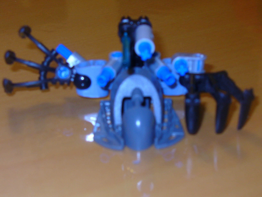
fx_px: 590
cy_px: 98
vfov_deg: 18.9
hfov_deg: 25.0
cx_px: 131
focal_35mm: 78
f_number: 3.3
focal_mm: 12.8
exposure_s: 1/30
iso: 100
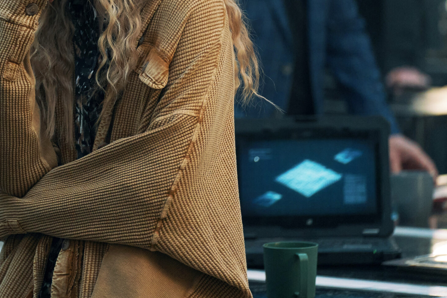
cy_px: 39
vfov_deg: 5.0
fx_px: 3403
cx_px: 125
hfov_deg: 7.5
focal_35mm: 274
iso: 3200
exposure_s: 1/250
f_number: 2.8
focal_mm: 155
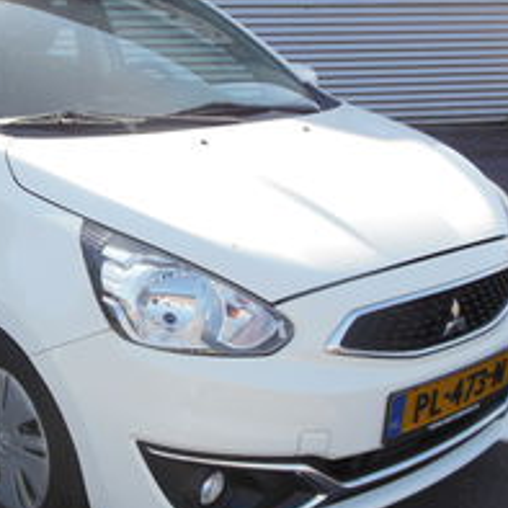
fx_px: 946
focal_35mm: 57
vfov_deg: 30.0
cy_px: 299
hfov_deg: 29.4
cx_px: 108
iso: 125
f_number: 3.5
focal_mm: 6
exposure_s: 1/500
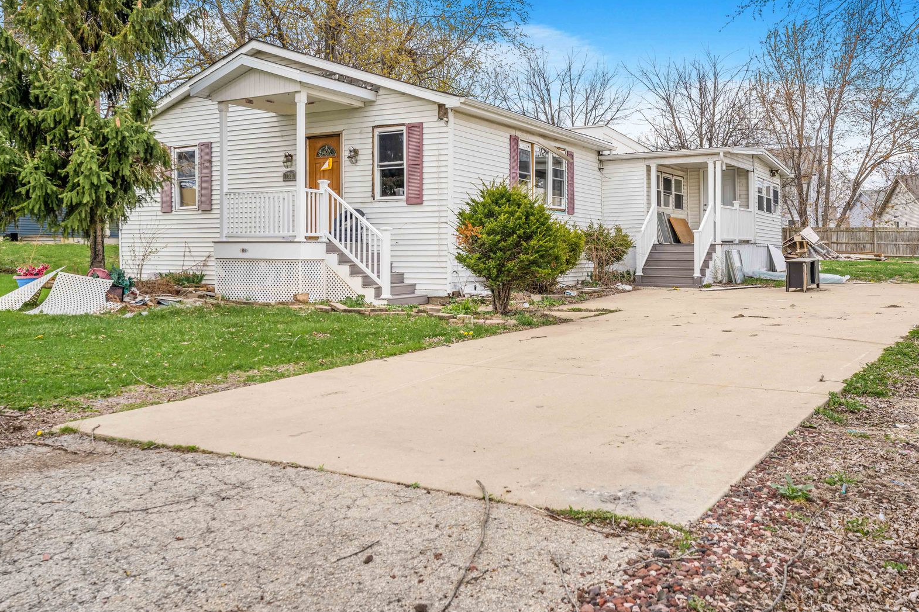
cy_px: 300
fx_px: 842
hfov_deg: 57.2
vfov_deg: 40.0
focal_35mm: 33
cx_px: 460
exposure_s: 1/200
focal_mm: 32
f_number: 9
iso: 320
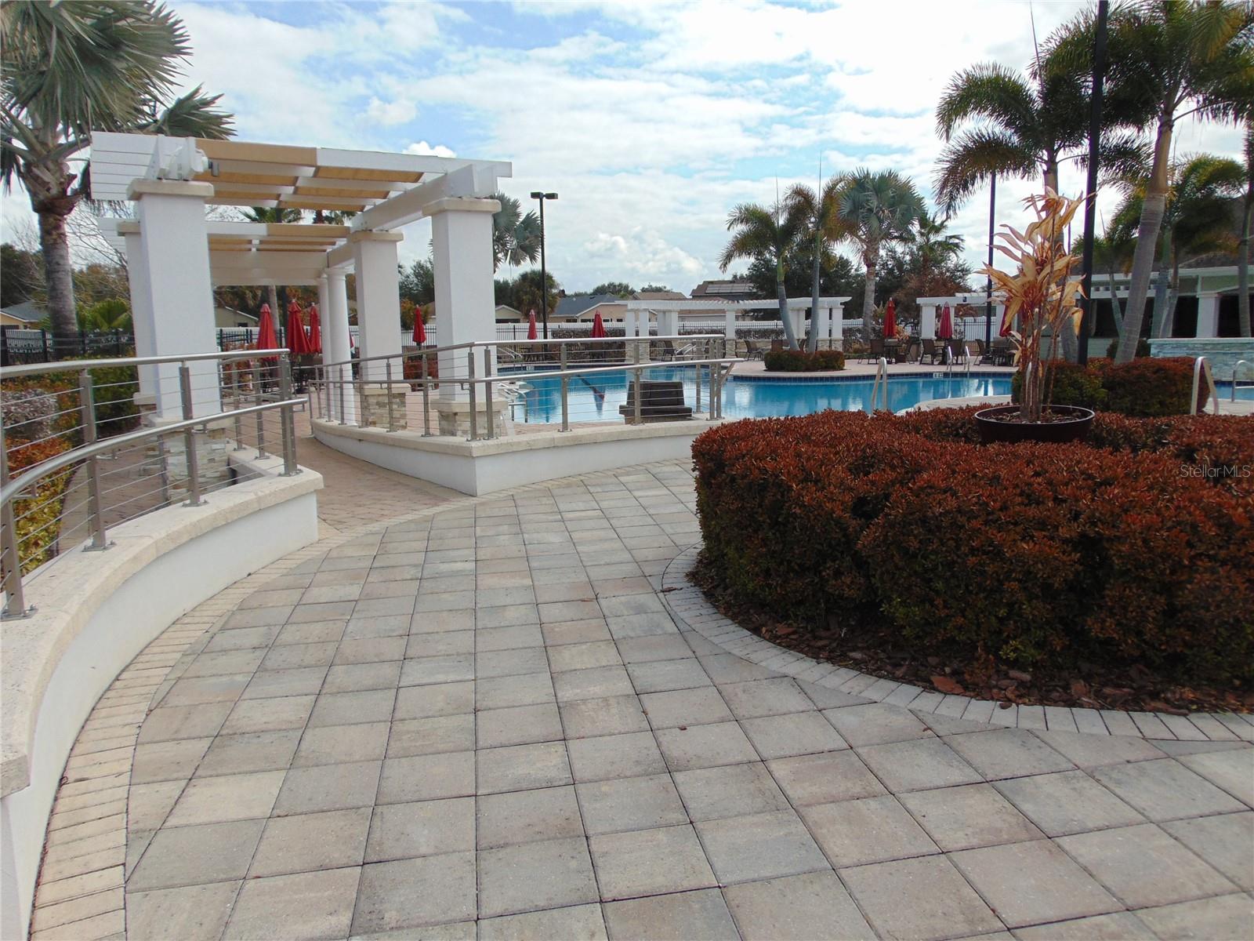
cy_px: 470
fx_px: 906
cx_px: 627
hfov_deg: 69.4
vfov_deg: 54.9
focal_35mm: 25
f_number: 7.7
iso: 80
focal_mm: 4.5
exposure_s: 1/250
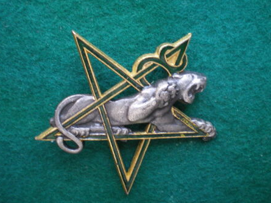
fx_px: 321
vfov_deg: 35.2
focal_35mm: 41
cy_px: 103
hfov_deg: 45.7
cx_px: 128
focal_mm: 6.3
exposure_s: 1/50
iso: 250
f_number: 3.1
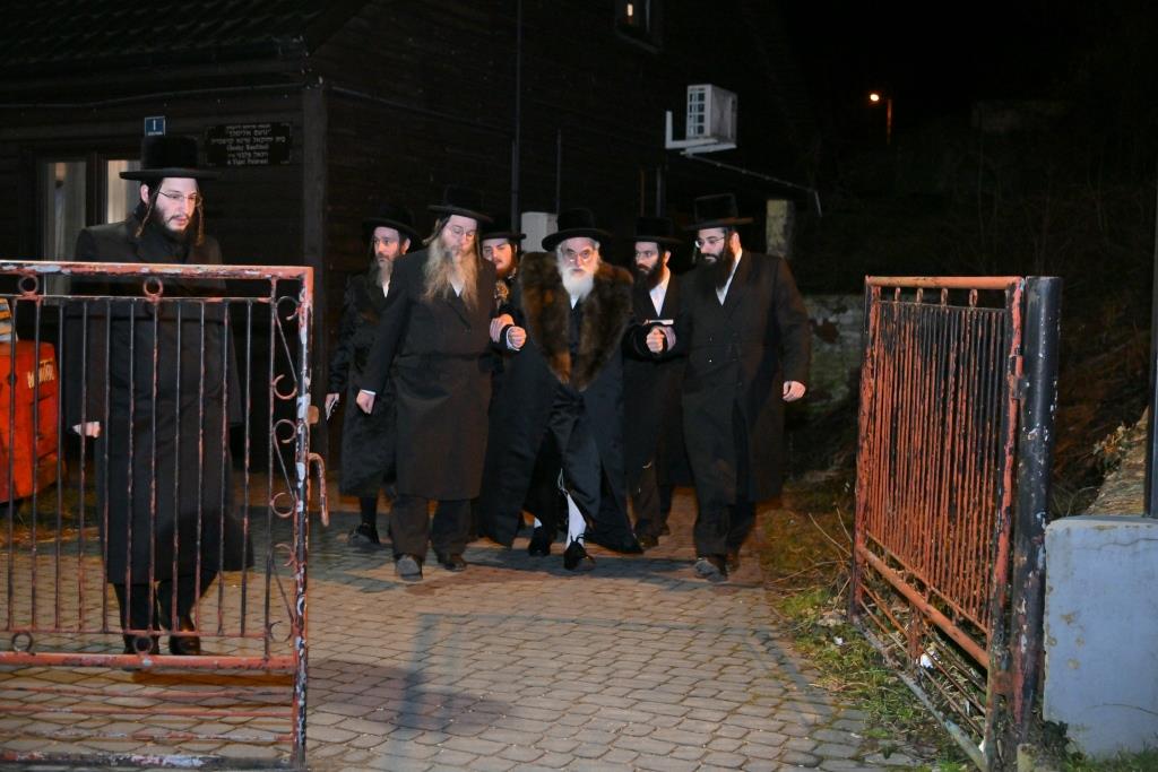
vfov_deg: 29.3
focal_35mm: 46
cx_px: 579
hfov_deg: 42.7
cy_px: 386
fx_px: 1480
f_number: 4
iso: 2500
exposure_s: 1/125
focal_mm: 46
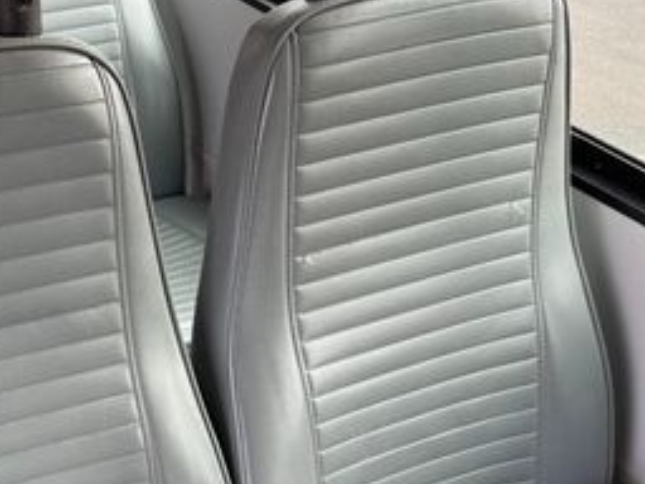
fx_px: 1118
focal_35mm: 60
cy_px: 509
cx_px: 63
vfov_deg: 23.2
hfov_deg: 30.7
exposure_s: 1/127
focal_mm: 6.76
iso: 100
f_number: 1.78
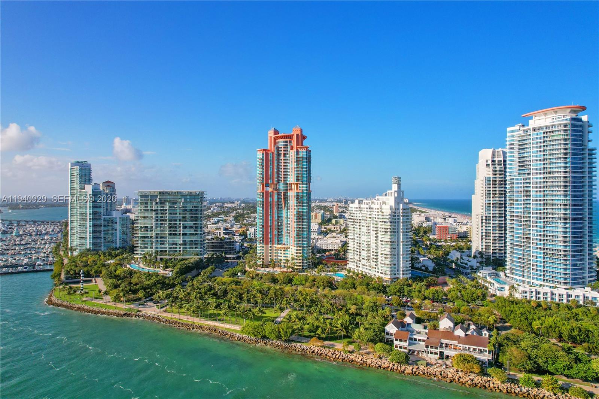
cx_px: 300
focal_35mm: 22
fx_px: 366
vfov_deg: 57.2
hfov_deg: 78.6
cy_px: 200
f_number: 2.8
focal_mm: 8.38
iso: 130
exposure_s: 1/730
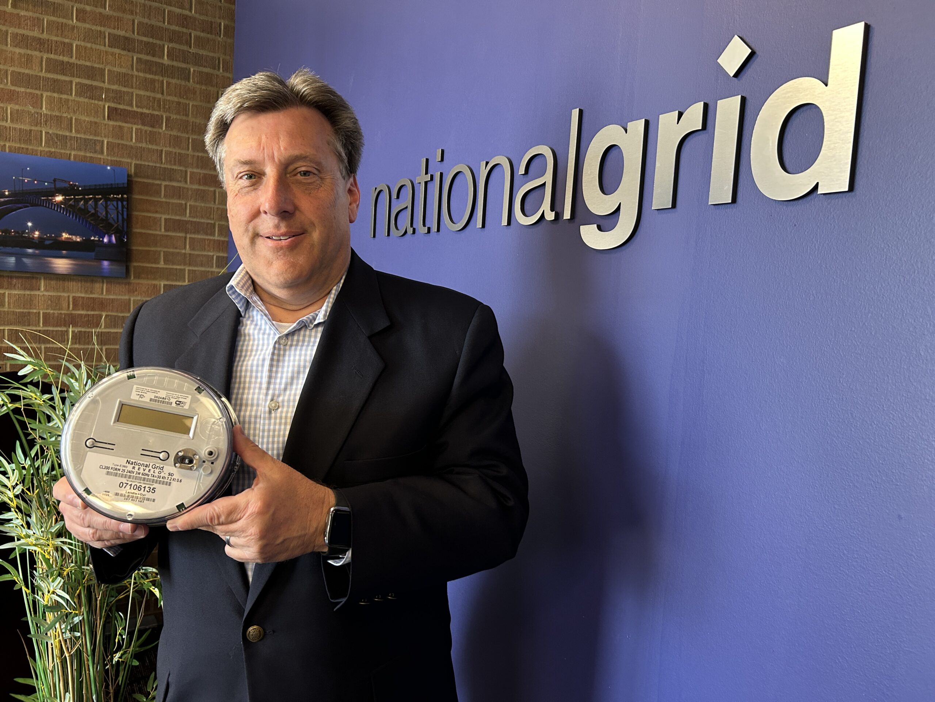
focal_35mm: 26
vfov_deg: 53.1
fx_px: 702
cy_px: 351
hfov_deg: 67.3
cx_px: 468
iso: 200
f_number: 1.5
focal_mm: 5.7
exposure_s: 1/60
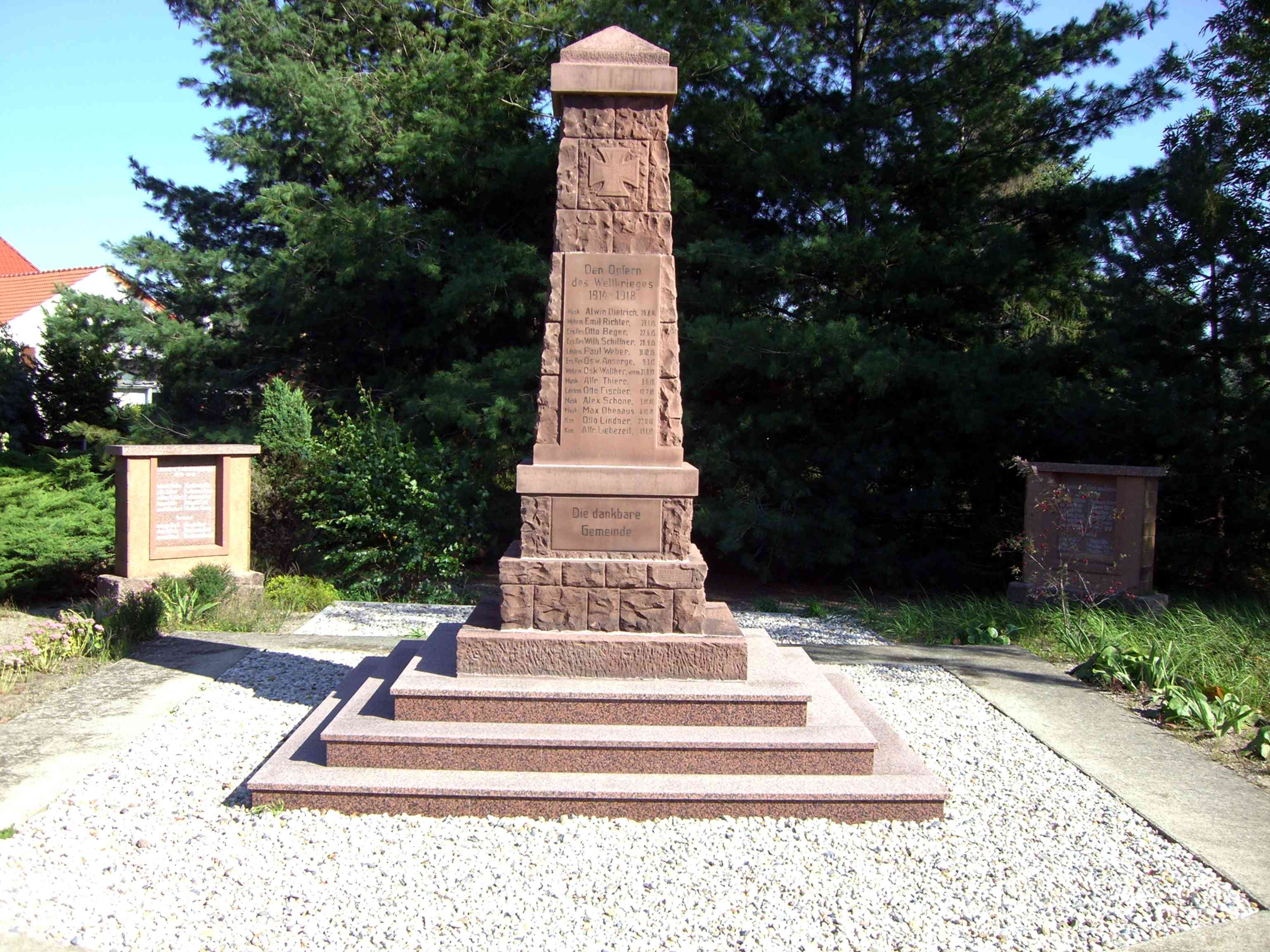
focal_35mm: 38
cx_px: 635
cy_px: 476
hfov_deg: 49.0
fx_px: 1394
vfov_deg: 37.7
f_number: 2.7
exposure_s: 1/640
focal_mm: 6.2
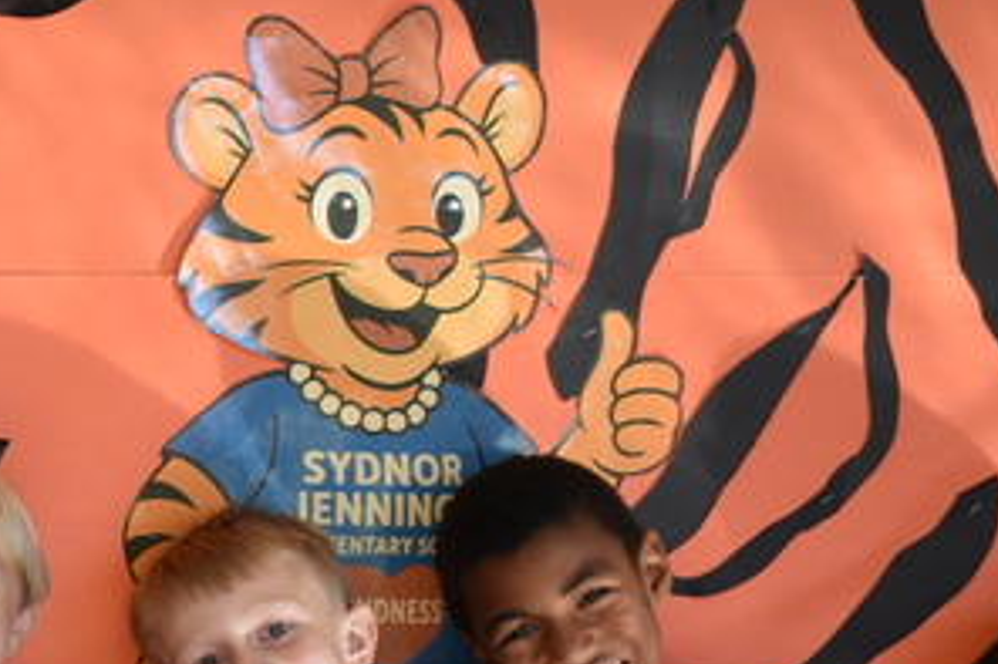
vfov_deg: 10.4
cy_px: 703
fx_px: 3594
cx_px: -432
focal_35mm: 130
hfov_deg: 14.8
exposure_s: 1/250
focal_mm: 25
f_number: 4
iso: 560
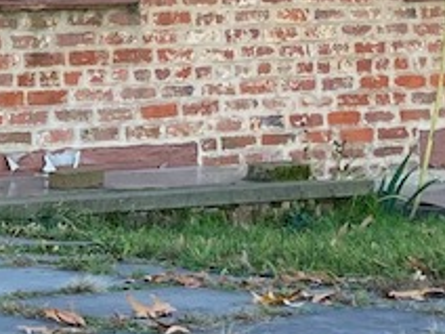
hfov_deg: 11.1
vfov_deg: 8.8
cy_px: 200
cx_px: -277
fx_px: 2173
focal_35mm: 169
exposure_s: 1/121
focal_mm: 3.99
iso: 32
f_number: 1.8
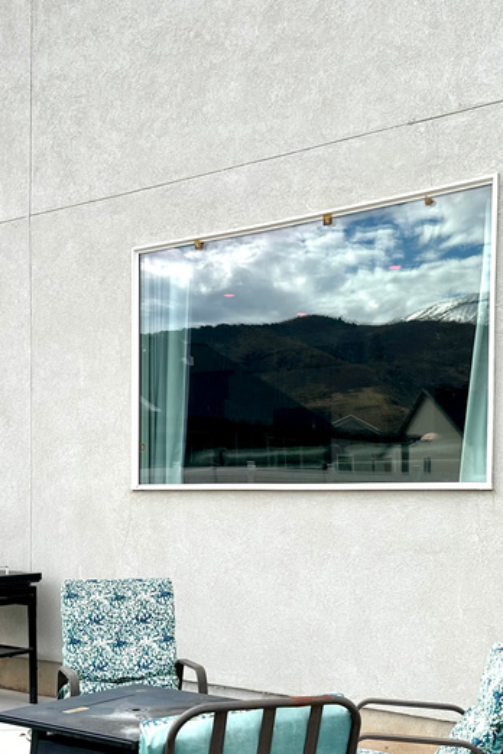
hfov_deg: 27.5
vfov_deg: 39.8
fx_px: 1027
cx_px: 250
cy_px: 504
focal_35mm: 49
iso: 80
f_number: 1.78
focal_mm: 6.86
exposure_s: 1/2299
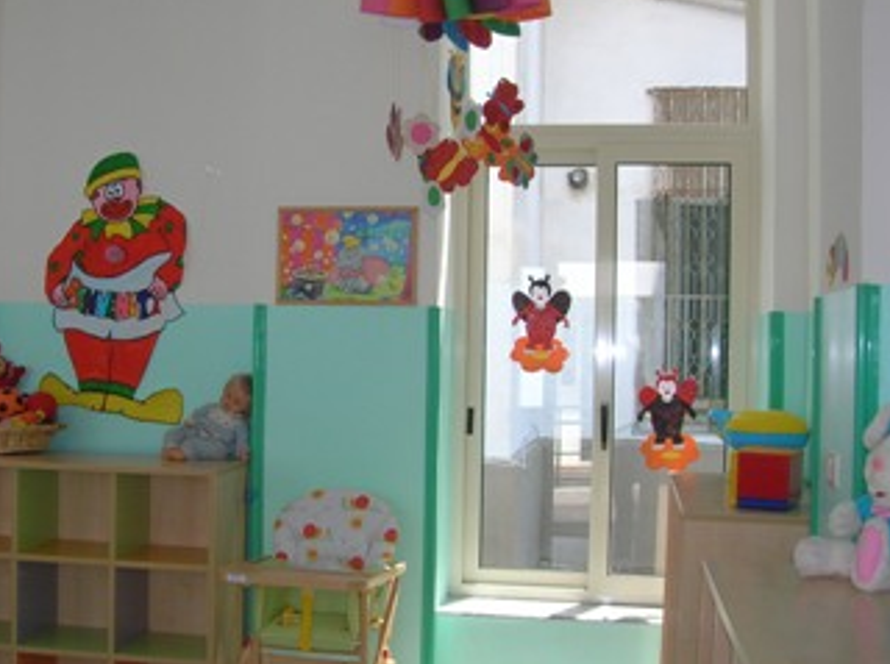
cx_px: 343
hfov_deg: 38.8
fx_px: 1258
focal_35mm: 49
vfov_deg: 29.6
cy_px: 346
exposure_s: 1/77.1
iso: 71
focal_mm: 6
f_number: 4.9
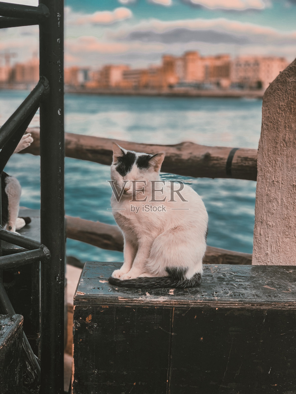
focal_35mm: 52
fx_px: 593
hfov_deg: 28.0
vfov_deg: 36.8
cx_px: 148
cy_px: 197
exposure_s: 1/210
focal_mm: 6
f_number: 2.4
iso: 16
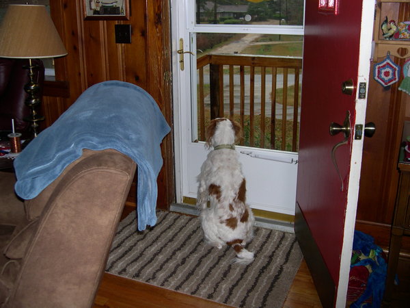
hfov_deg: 49.0
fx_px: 450
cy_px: 154
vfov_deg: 37.7
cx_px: 205
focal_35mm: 38
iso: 100
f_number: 2.8
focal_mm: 8
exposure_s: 1/60
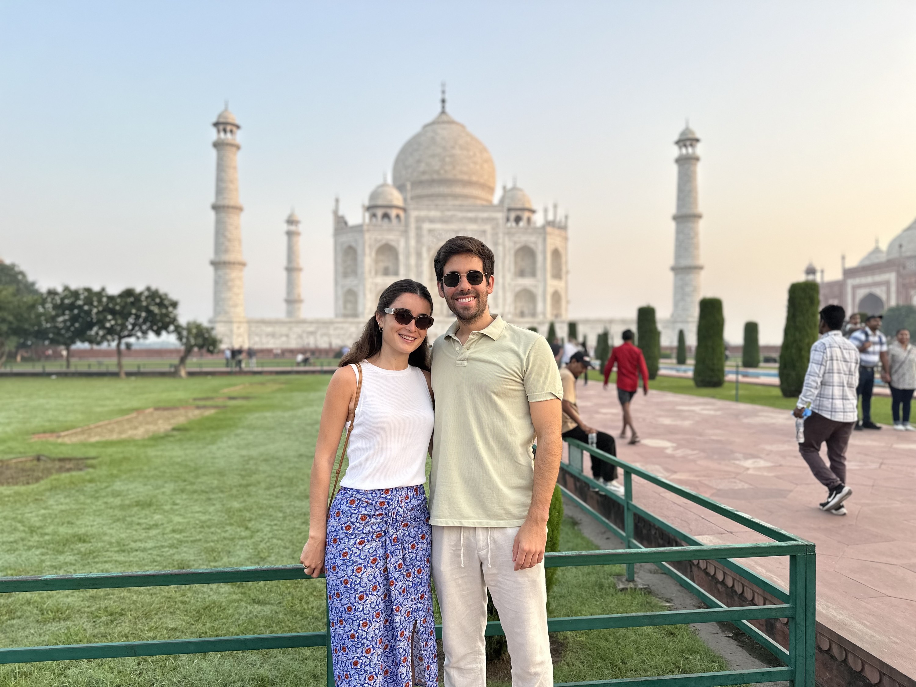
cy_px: 344
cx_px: 458
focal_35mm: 24
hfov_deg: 71.6
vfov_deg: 56.8
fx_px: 635
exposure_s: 1/444
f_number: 1.78
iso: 80
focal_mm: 6.86
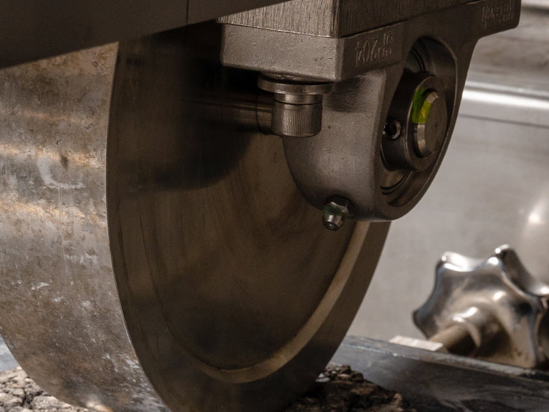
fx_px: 2522
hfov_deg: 12.4
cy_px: 431
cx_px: 136
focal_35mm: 159
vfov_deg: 9.3
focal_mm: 58
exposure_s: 1/125
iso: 1000
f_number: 14
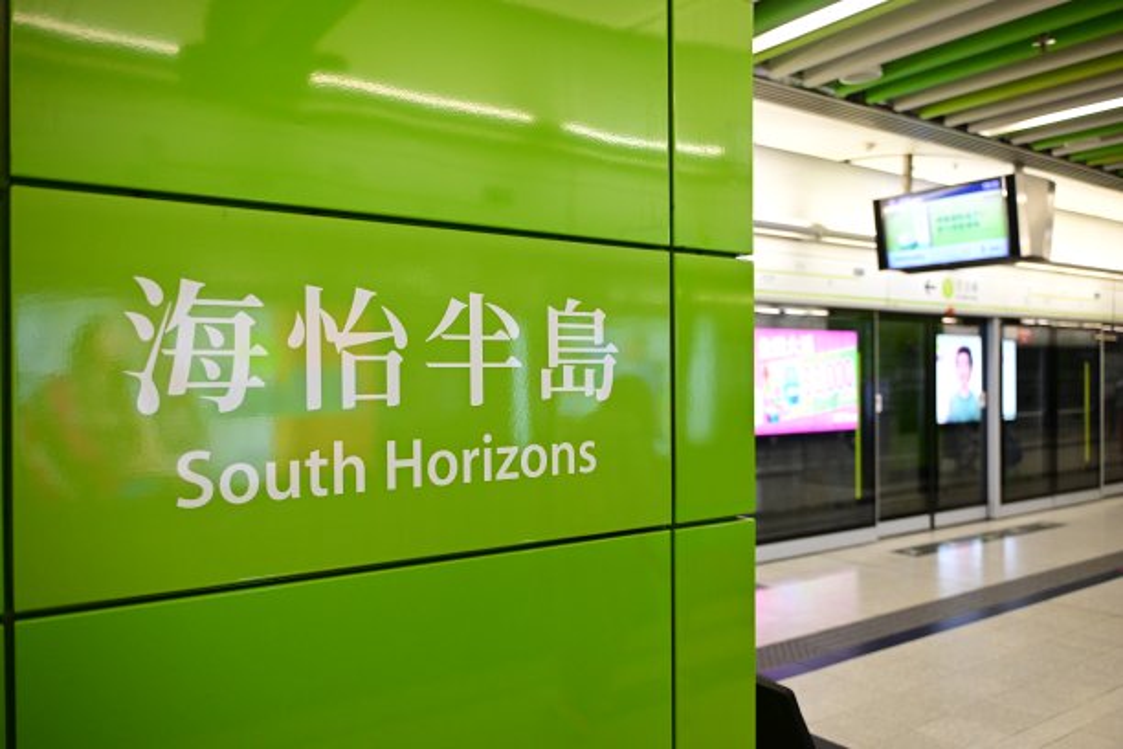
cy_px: 374
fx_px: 873
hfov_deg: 65.5
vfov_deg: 46.4
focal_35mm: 28
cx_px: 562
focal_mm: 28
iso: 2500
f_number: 2.8
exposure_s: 1/200
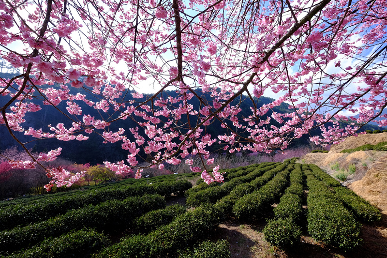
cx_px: 194
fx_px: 161
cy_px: 129
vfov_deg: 77.3
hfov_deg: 100.4
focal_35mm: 15
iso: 200
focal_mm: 10
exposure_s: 1/52
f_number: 8
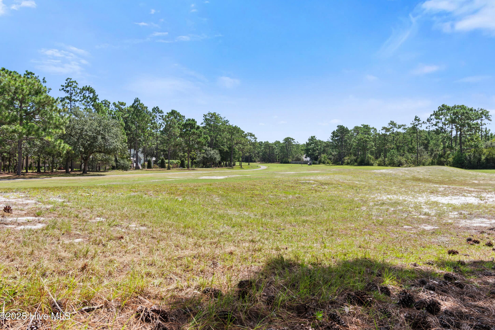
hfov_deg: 60.3
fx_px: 426
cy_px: 161
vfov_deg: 42.3
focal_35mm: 31
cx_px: 253
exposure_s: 1/160
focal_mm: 20
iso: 100
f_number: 6.3
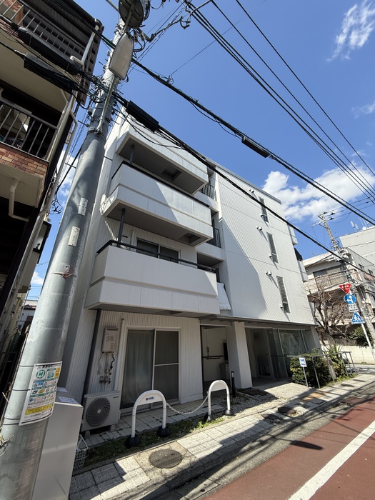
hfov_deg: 85.7
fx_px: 202
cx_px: 188
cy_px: 250
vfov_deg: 102.1
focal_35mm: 14
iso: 50
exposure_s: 1/1125
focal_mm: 2.22
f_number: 2.2
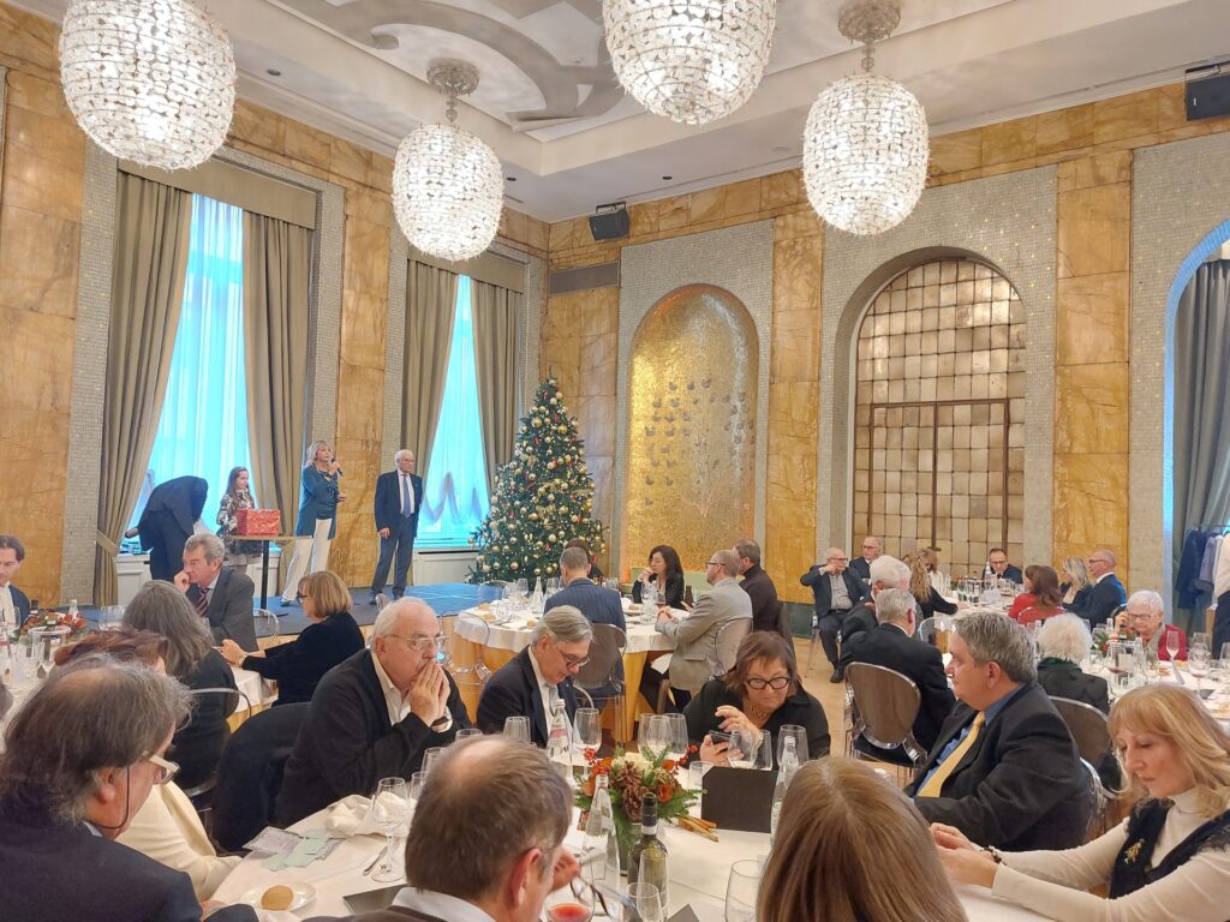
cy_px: 461
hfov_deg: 69.4
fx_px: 888
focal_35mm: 25
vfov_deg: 54.9
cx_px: 615
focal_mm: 5.23
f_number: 1.8
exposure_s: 1/25
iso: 500
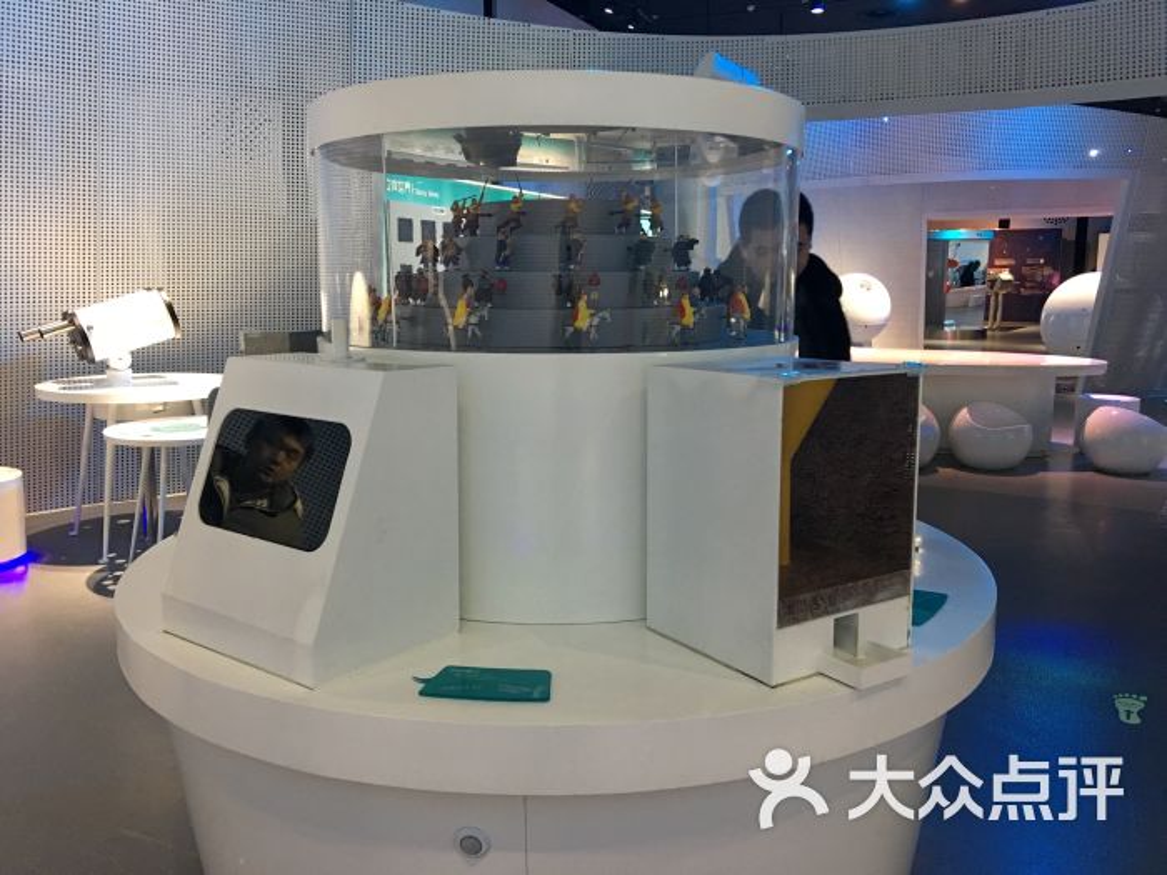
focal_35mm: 29
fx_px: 978
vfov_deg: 48.2
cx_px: 584
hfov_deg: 61.7
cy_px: 438
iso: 100
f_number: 2.2
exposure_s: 1/17
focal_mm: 4.15
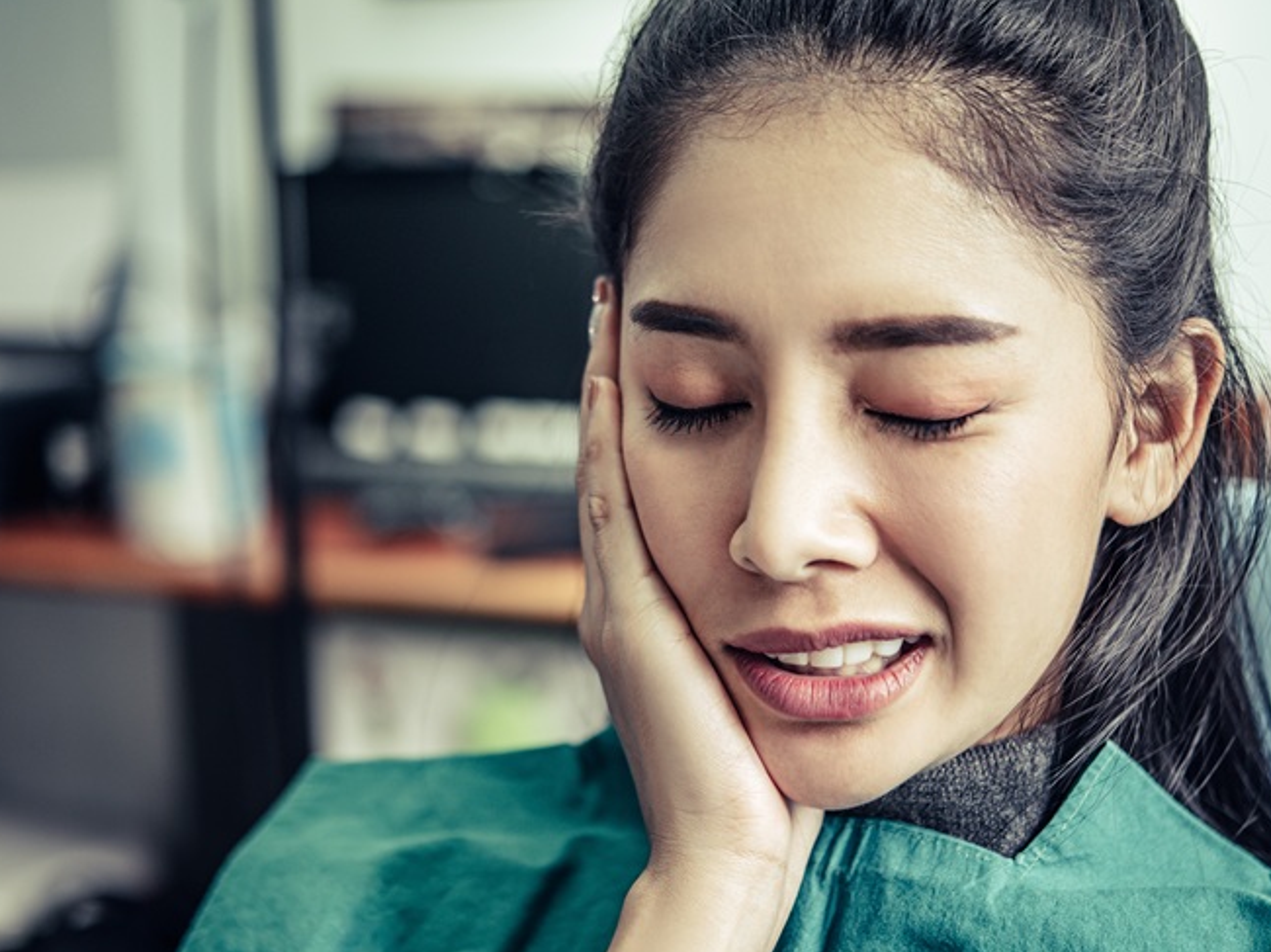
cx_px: 643
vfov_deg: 20.7
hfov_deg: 27.4
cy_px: 508
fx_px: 2606
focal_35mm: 71
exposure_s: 1/100
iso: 400
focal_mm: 60
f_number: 3
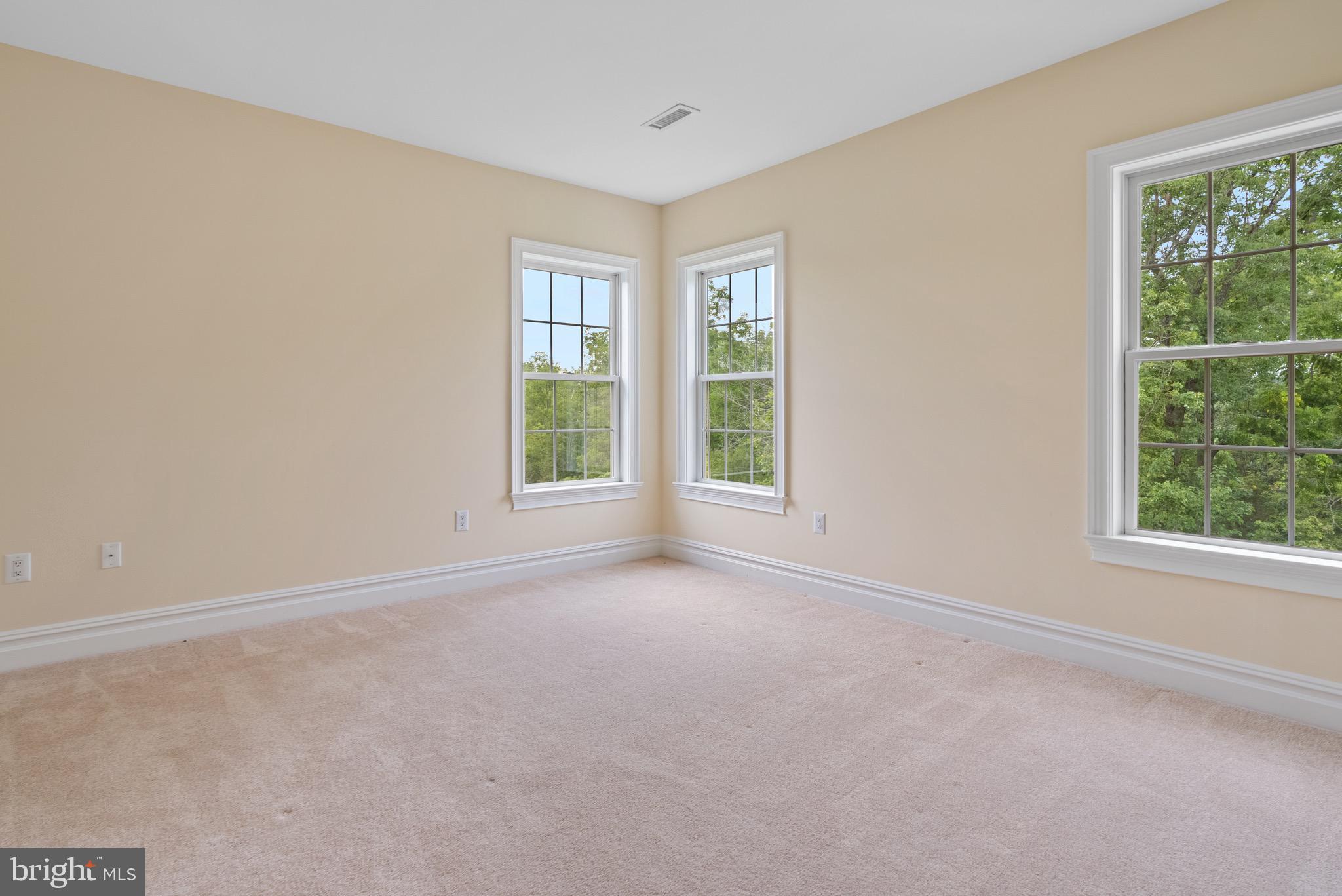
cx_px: 671
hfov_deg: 93.3
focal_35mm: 17
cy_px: 448
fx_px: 634
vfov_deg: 70.5
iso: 400
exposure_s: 1/13
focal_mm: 17
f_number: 8
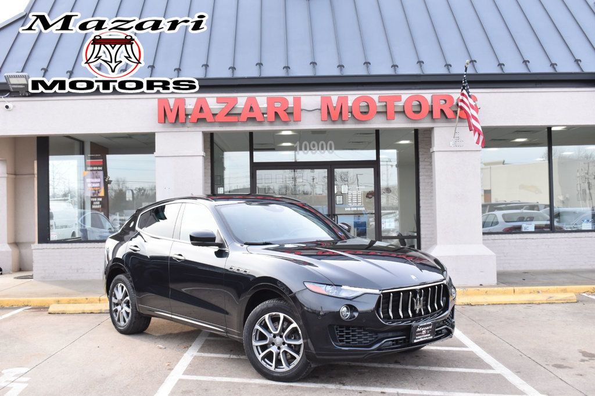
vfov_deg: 33.0
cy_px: 198
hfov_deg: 47.9
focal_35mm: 40
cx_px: 298
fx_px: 669
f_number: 8
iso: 400
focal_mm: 27
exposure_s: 1/125
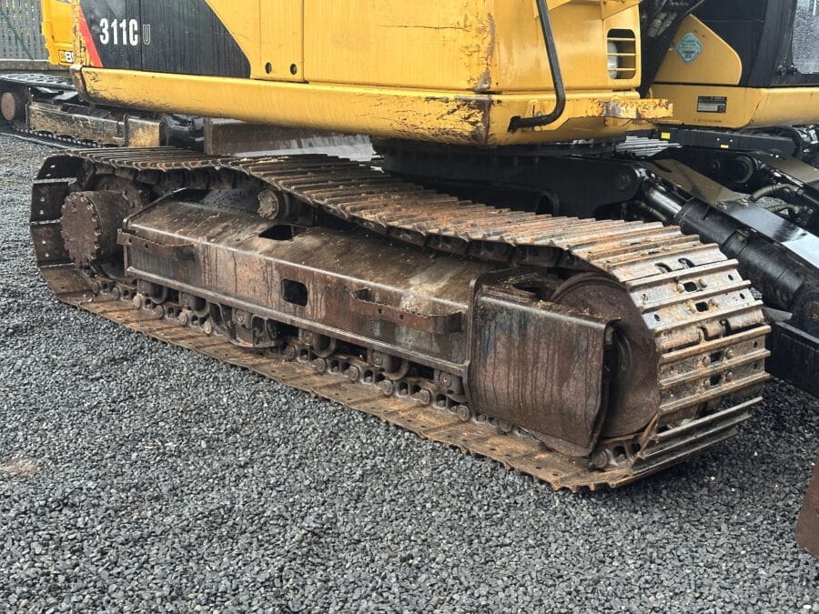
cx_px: 410
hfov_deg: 39.7
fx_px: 1136
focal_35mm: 48
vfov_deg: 30.3
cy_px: 307
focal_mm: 6.86
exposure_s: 1/60
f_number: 1.78
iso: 200
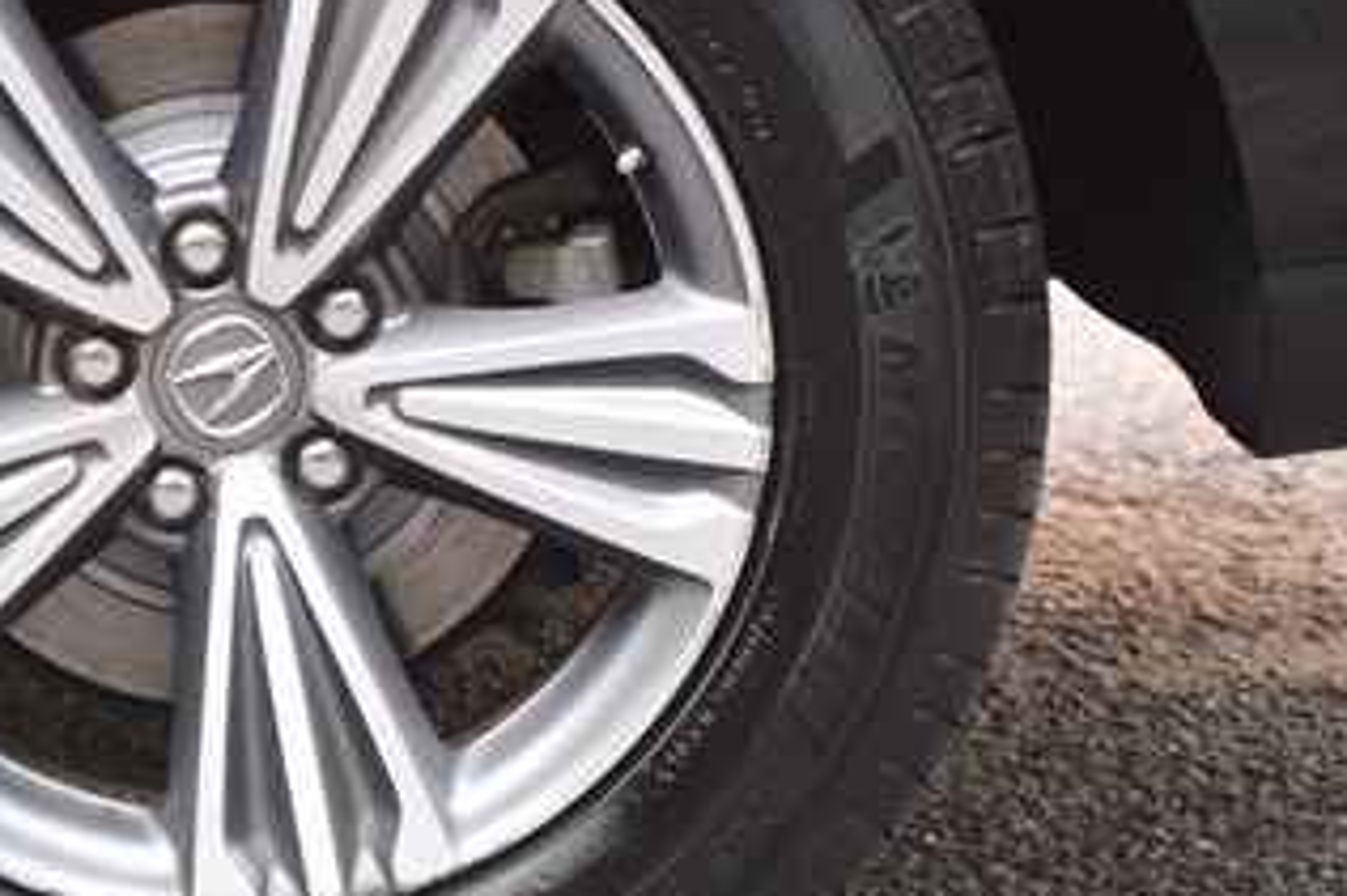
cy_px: 268
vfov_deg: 3.9
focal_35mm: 351
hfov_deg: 5.9
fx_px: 13126
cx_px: 234
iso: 800
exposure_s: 1/250
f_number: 4.8
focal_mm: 116
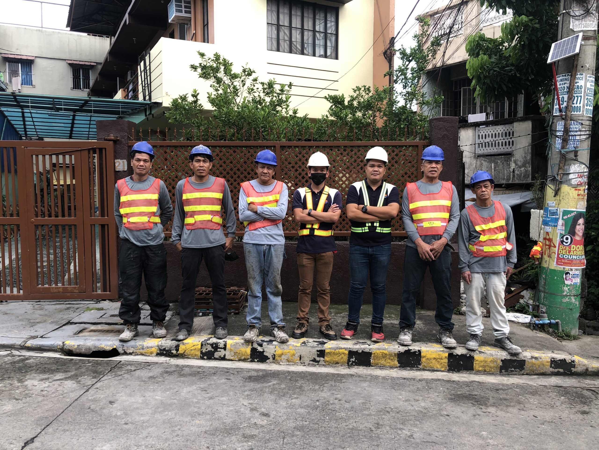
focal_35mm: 28
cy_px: 225
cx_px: 300
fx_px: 485
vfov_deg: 49.7
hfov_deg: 63.4
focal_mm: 4
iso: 20
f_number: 1.8
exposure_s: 1/126
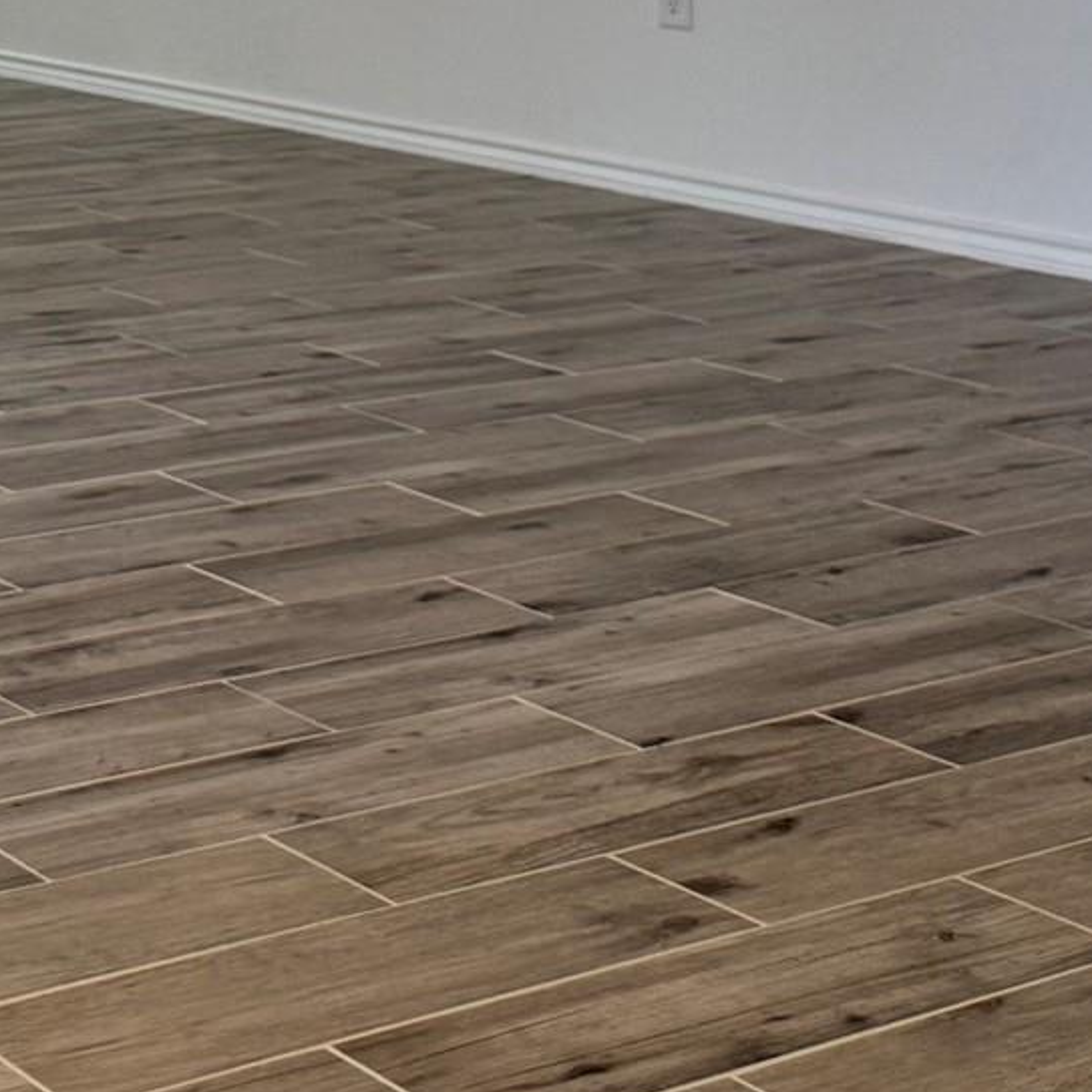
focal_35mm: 80
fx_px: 2855
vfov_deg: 20.2
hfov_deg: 19.8
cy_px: -235
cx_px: -360
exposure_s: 1/120
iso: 125
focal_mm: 6.76
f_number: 1.78
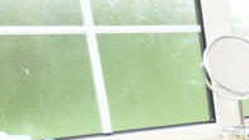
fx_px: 541
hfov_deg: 18.0
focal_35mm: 82
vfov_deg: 14.3
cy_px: 162
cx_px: 497
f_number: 4.5
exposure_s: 1/160
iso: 800
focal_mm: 10
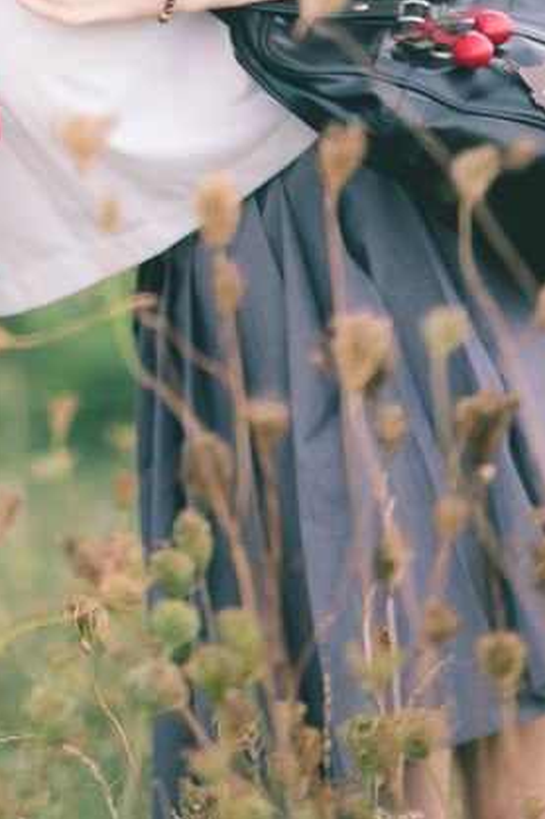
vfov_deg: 3.8
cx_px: -65
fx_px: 12294
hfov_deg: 2.5
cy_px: -109
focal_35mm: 541
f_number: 4
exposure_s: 1/250
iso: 320
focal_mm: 200
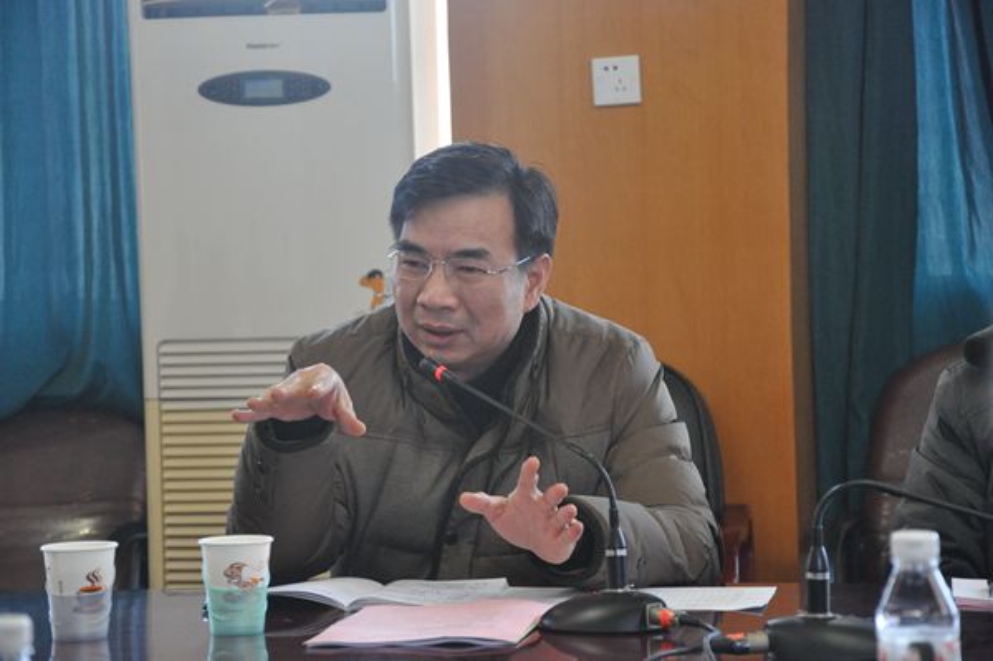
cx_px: 496
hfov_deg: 17.1
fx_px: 3307
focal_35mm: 120
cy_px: 330
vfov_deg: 11.4
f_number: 5.3
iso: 1600
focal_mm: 80
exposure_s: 1/25
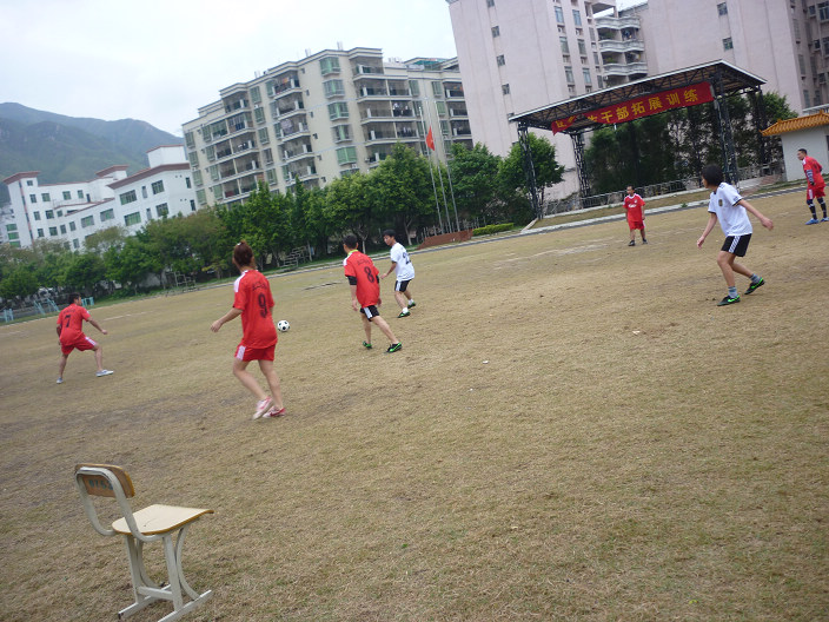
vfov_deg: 42.9
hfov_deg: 55.4
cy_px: 311
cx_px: 414
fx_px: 790
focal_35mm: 33
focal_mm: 5.5
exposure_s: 1/125
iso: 80
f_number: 2.8
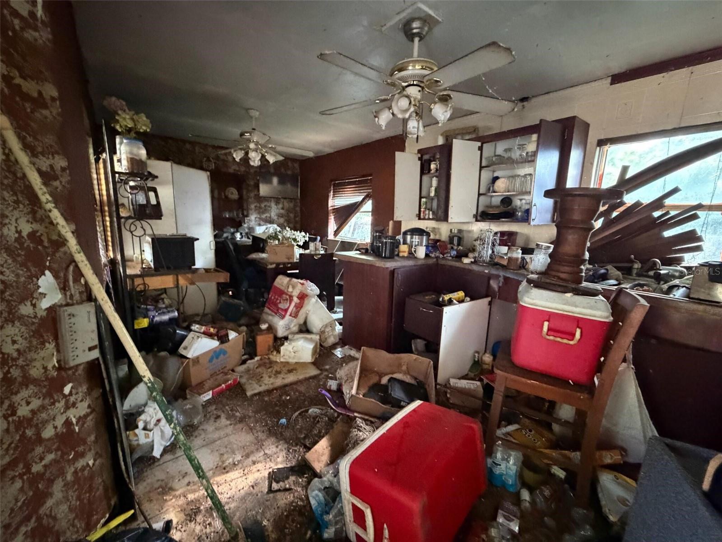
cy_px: 271
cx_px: 361
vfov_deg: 85.7
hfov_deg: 102.1
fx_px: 292
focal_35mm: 14
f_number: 2.2
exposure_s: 1/40
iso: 1600
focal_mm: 2.22
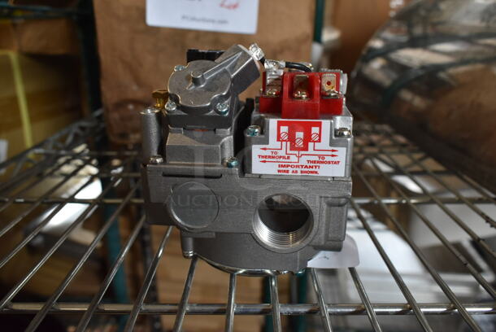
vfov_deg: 43.7
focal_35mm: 30
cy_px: 166
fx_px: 414
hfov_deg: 61.9
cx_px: 248
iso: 1000
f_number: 6.3
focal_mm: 20
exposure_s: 1/30
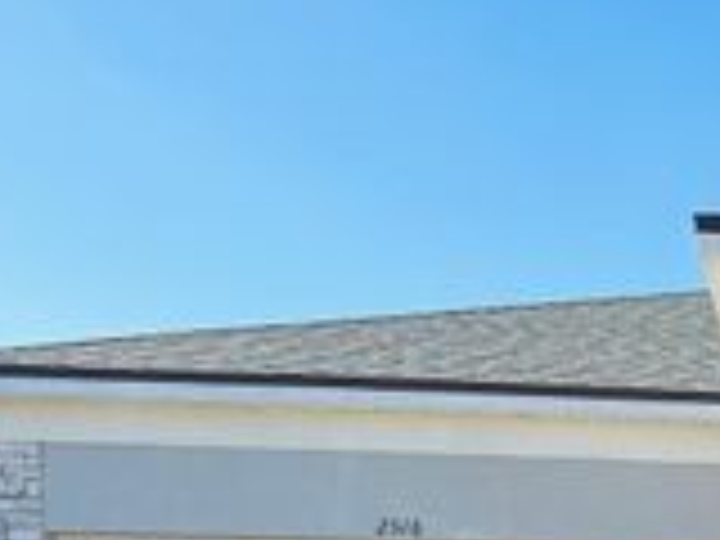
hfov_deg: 22.5
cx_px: 994
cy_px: 722
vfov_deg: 18.2
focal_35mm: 75
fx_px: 1560
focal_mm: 6.86
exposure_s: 1/1131
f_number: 1.78
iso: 80
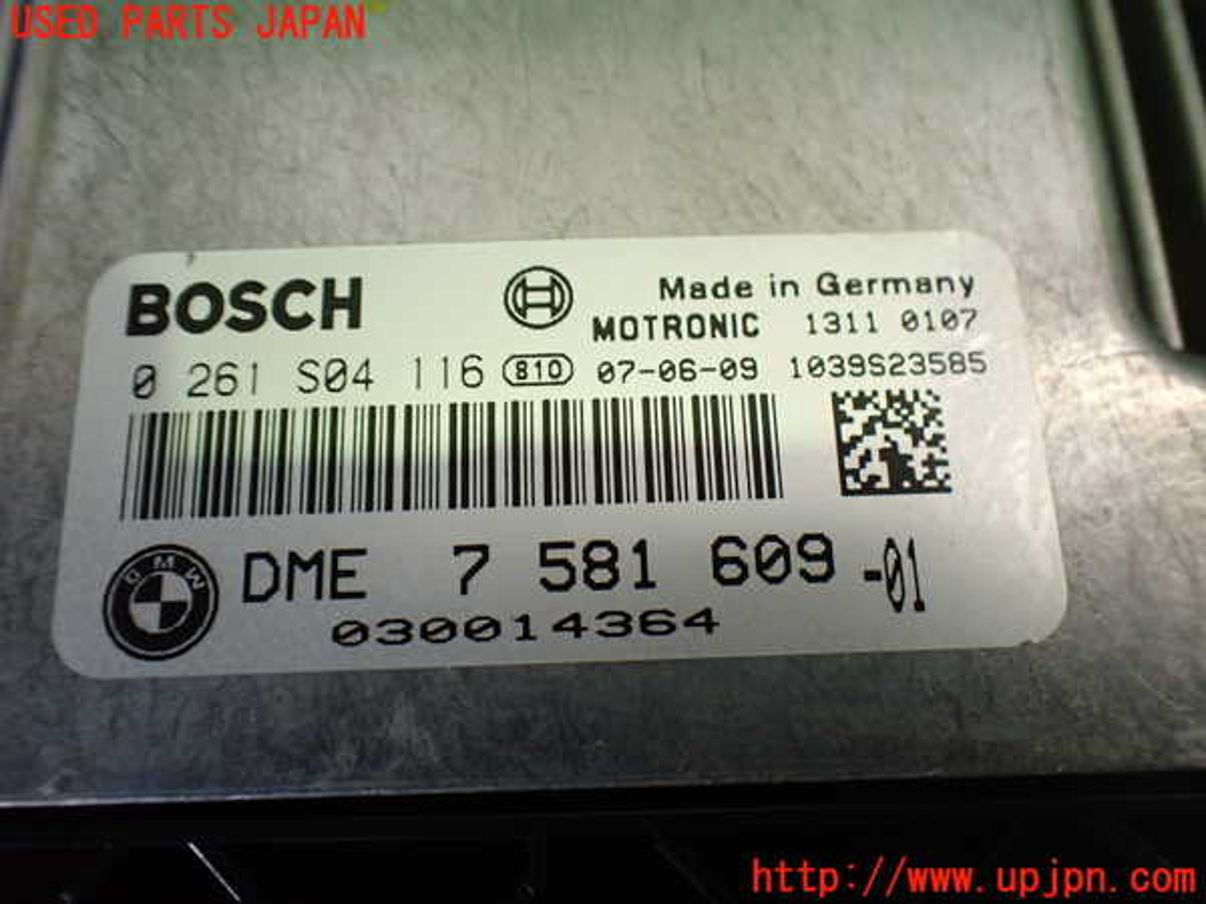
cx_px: 603
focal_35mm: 30
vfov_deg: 46.8
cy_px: 452
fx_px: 1045
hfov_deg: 60.0
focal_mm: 5.4
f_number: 2.3
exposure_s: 1/125
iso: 500
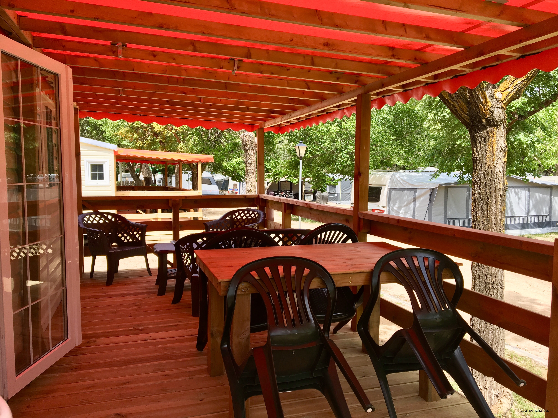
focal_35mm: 29
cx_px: 279
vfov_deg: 48.2
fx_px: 467
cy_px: 209
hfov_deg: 61.7
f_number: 2.2
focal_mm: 4.15
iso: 25
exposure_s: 1/463
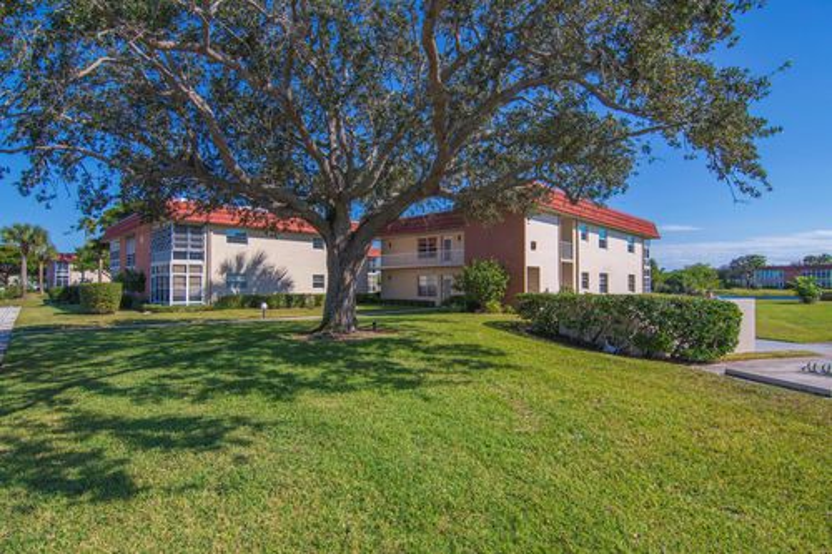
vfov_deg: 53.1
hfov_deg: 73.8
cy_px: 277
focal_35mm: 24
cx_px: 416
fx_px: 554
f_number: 8
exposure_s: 1/1000
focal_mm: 16
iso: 320
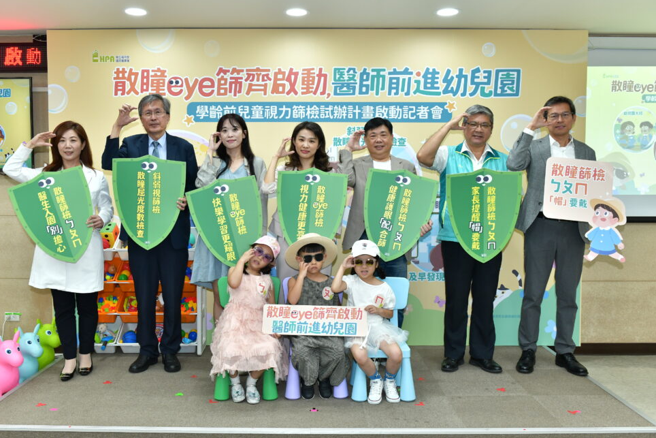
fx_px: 620
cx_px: 310
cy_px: 219
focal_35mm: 34
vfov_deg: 38.9
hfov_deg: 55.8
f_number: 6.3
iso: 800
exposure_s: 1/100
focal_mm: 32
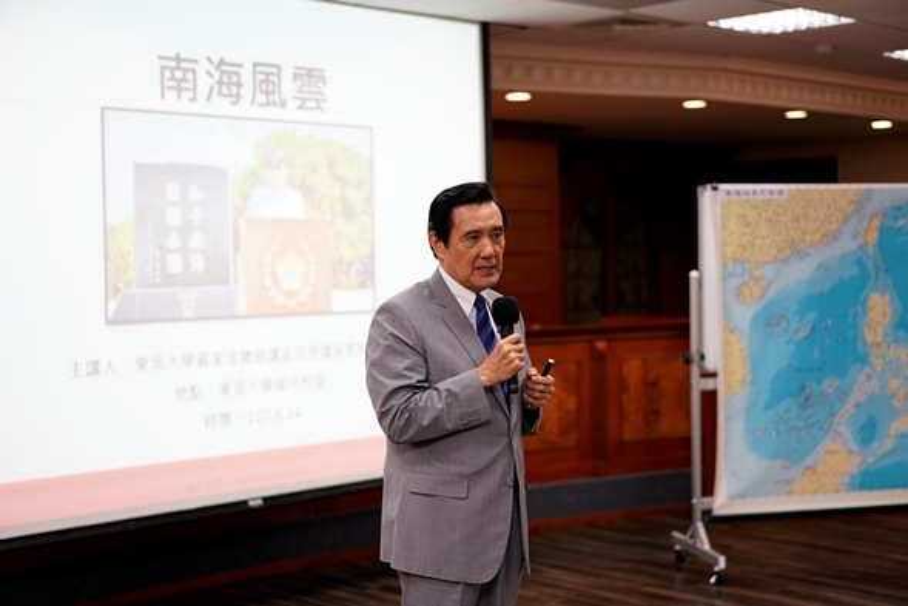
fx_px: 1387
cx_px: 454
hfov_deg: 36.2
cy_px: 303
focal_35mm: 55
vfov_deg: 24.6
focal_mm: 55
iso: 320
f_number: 2
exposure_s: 1/200
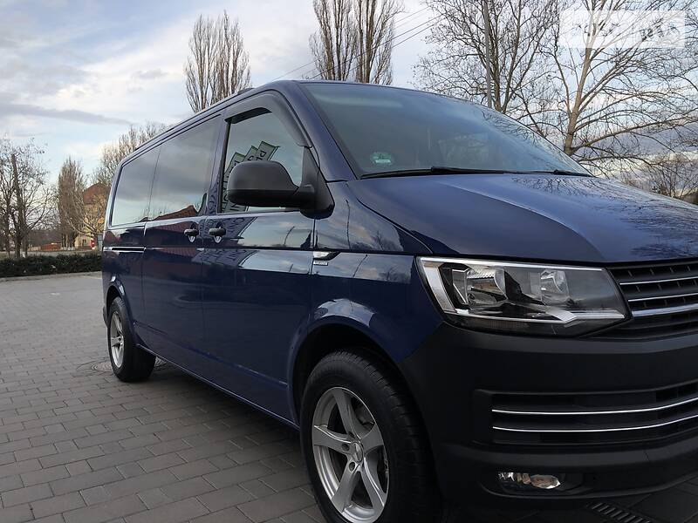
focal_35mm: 28
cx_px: 349
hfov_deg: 63.4
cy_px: 262
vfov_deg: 49.7
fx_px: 565
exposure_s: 1/205
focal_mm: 4
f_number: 1.8
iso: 20
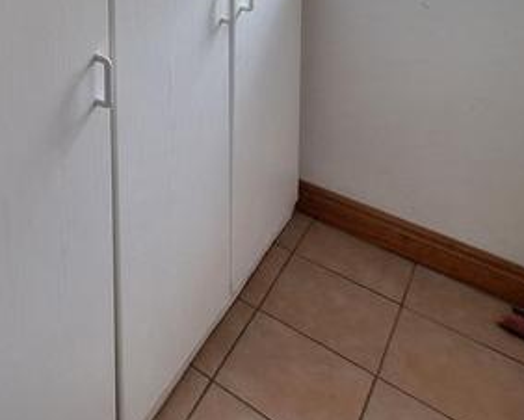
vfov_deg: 32.1
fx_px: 559
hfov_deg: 42.3
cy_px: -115
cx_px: -17
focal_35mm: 36
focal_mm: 1.74
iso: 50
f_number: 2.2
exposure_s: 1/50
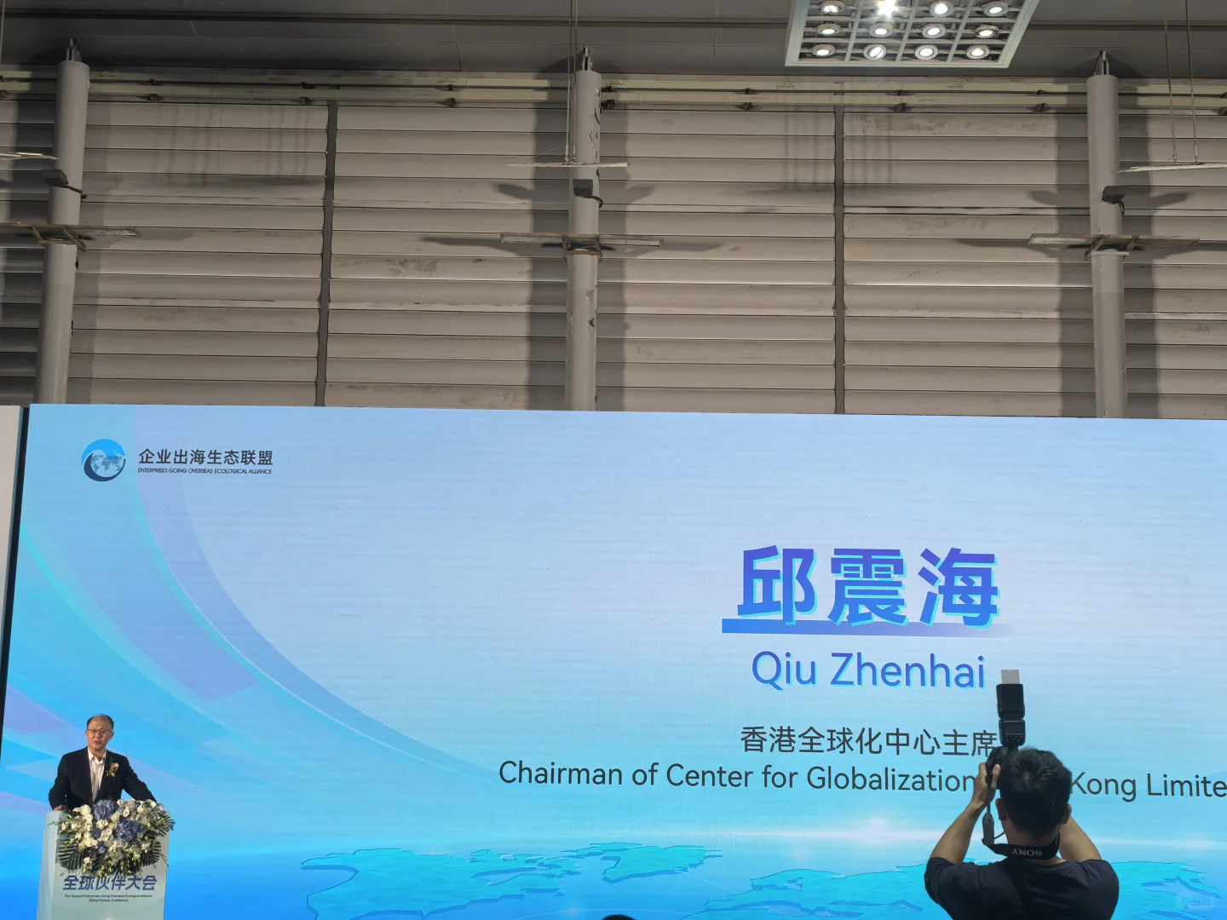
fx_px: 1950
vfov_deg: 26.6
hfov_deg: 34.9
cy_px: 460
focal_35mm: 55
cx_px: 614
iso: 160
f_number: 2
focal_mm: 5.75
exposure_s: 1/100
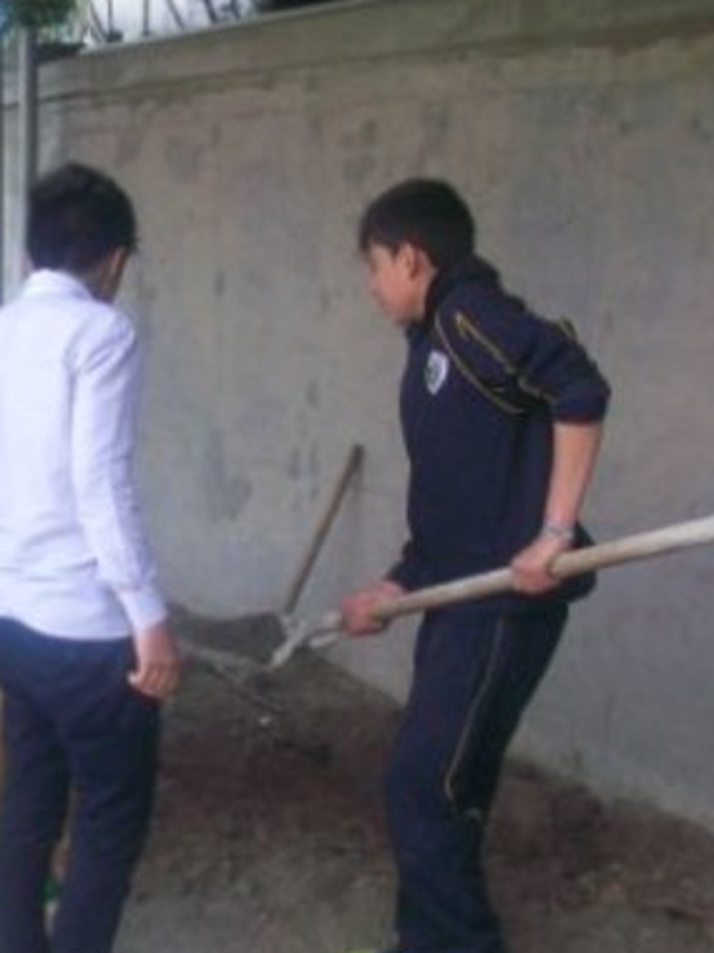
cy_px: 546
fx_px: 1486
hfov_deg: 25.2
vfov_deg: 35.5
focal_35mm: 54
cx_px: -60
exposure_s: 1/125
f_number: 2.8
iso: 118
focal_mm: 5.7
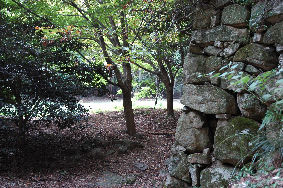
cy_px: 94
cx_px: 142
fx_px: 342
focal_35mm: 44
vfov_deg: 30.8
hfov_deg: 45.0
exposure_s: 1/30
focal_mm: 29
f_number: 4
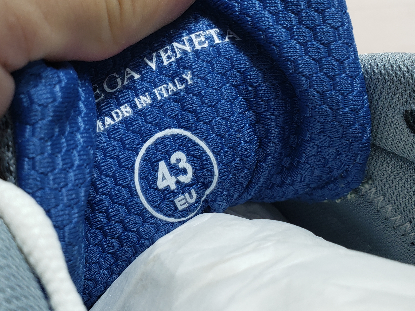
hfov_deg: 42.6
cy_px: 139
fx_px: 527
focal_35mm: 44
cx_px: 151
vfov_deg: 32.8
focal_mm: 4.3
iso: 50
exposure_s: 1/175
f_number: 2.4
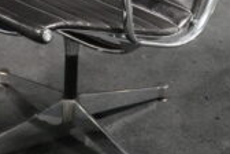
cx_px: 75
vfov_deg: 9.0
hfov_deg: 13.7
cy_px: -40
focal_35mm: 150
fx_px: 958
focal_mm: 42
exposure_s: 1/40
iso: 12800
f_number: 4
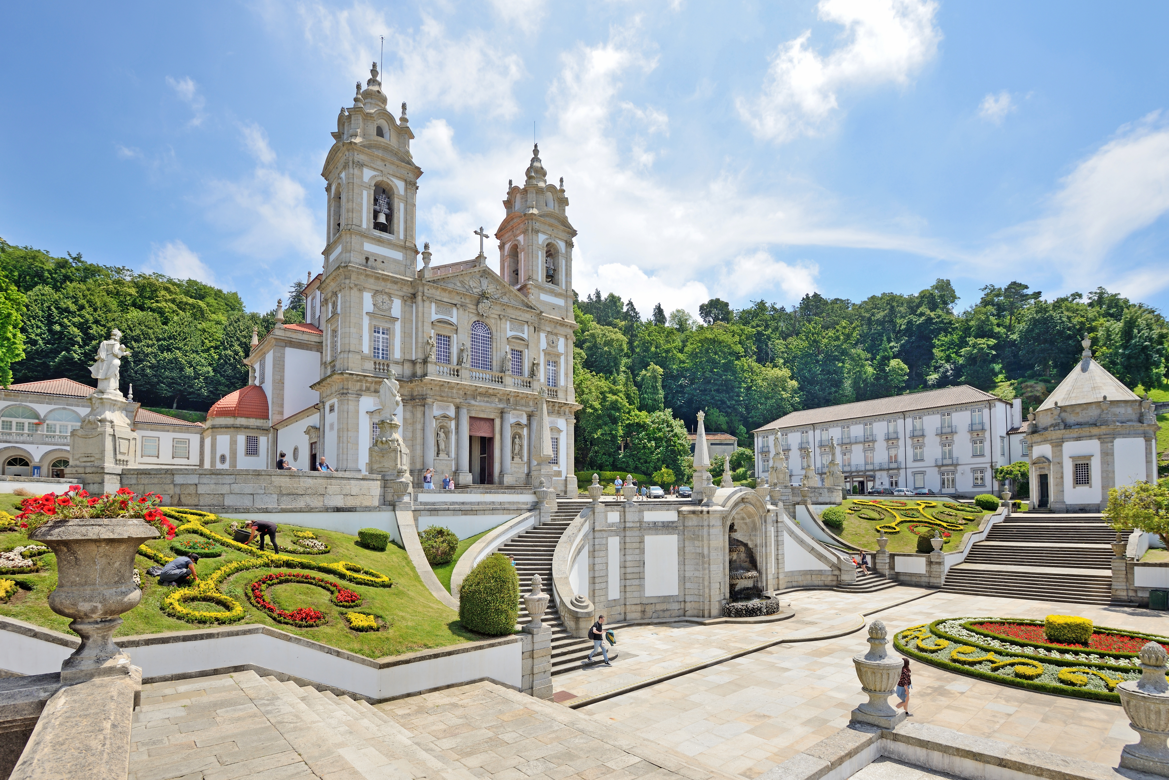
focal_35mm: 16
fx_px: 520
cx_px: 584
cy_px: 390
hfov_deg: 96.7
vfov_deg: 73.8
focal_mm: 16
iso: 100
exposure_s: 1/320
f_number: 7.1
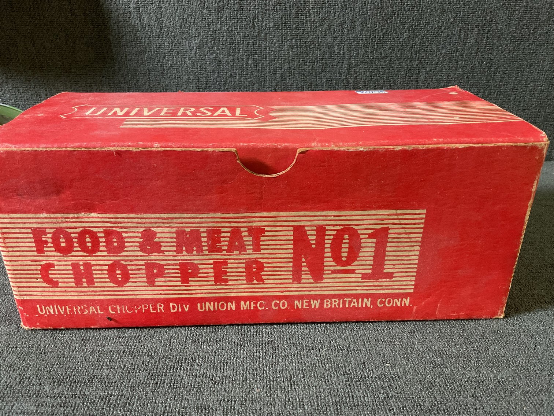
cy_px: 208
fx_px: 464
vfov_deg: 48.2
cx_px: 277
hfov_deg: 61.7
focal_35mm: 29
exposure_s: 1/40
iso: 250
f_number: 1.8
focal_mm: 3
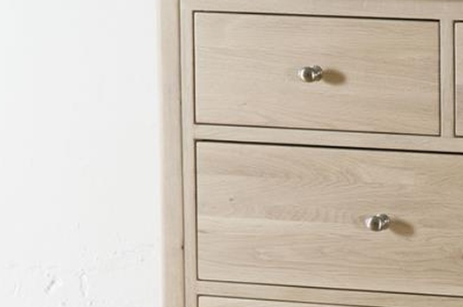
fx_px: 4058
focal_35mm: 316
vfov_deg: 4.3
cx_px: 646
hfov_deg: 6.5
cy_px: 184
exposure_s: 1/15
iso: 200
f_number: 8
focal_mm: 70
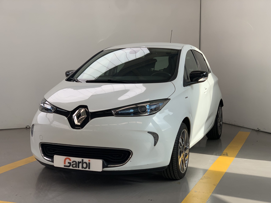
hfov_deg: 36.8
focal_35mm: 52
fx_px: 407
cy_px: 102
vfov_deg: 28.0
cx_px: 136
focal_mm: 6
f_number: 2.4
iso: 16
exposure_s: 1/231
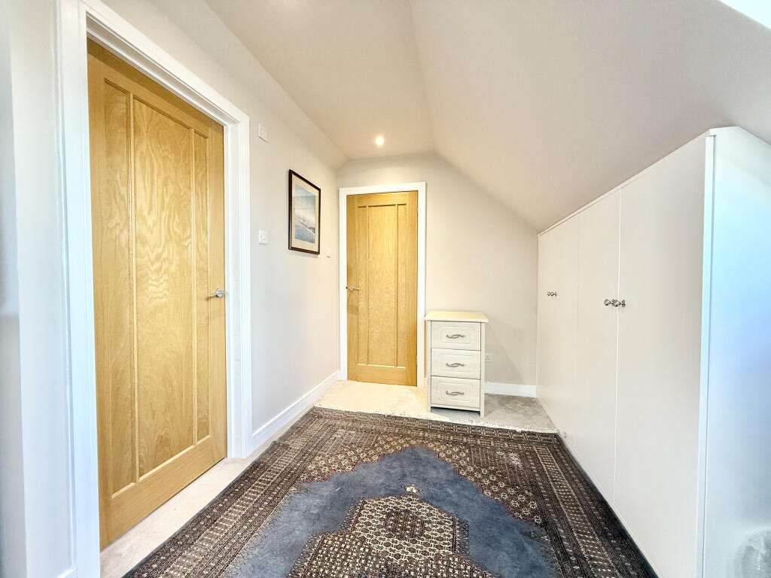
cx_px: 386
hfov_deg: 102.1
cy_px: 289
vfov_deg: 85.7
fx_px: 312
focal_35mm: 14
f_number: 2.2
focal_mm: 2.22
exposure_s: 1/100
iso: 320
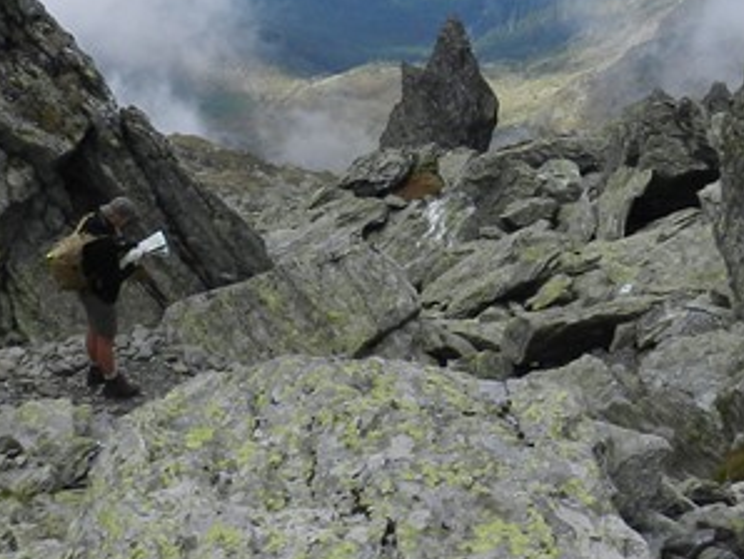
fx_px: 1699
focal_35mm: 79
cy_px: 120
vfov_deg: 18.5
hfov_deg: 24.6
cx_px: 487
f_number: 4
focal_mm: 4
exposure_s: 1/800
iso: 160
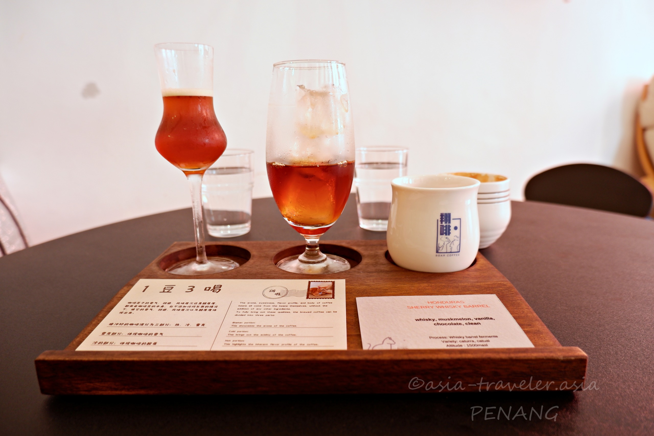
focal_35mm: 23
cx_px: 327
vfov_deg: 55.1
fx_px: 418
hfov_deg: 76.1
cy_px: 218
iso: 320
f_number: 3.5
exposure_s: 1/25
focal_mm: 15
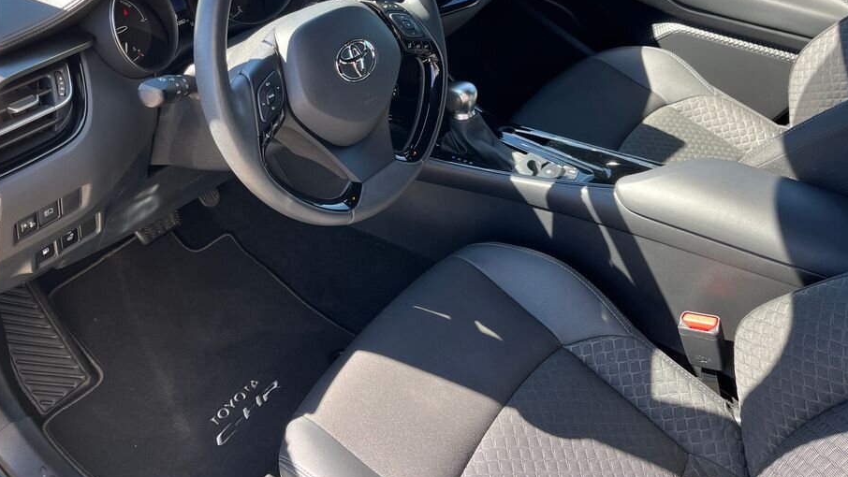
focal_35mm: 32
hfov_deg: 60.9
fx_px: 720
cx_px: 377
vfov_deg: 36.0
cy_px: 131
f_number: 1.6
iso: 32
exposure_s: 1/135
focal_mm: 5.1
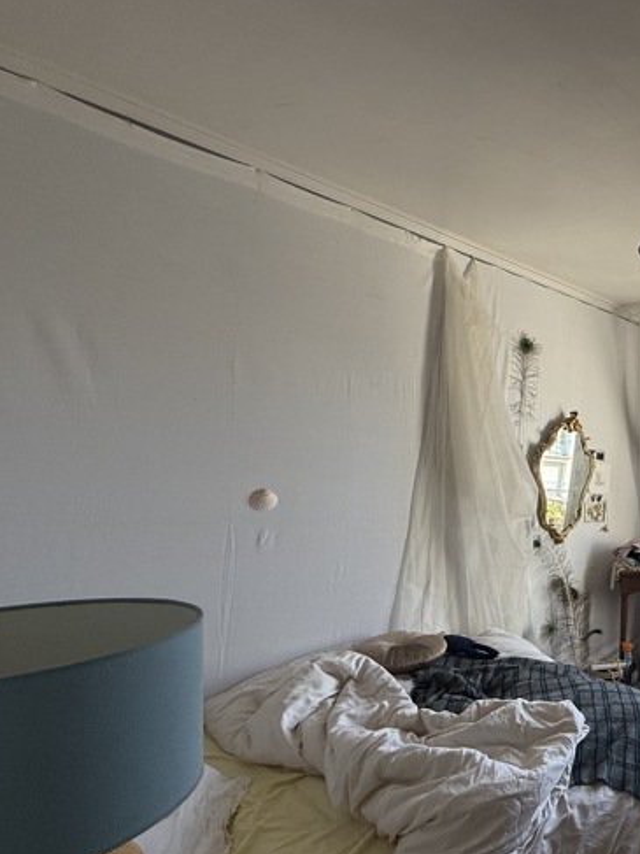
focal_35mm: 23
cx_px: 659
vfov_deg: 73.5
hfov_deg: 47.3
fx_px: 567
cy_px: 489
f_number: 2.2
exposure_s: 1/229
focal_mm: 2.22
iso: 64
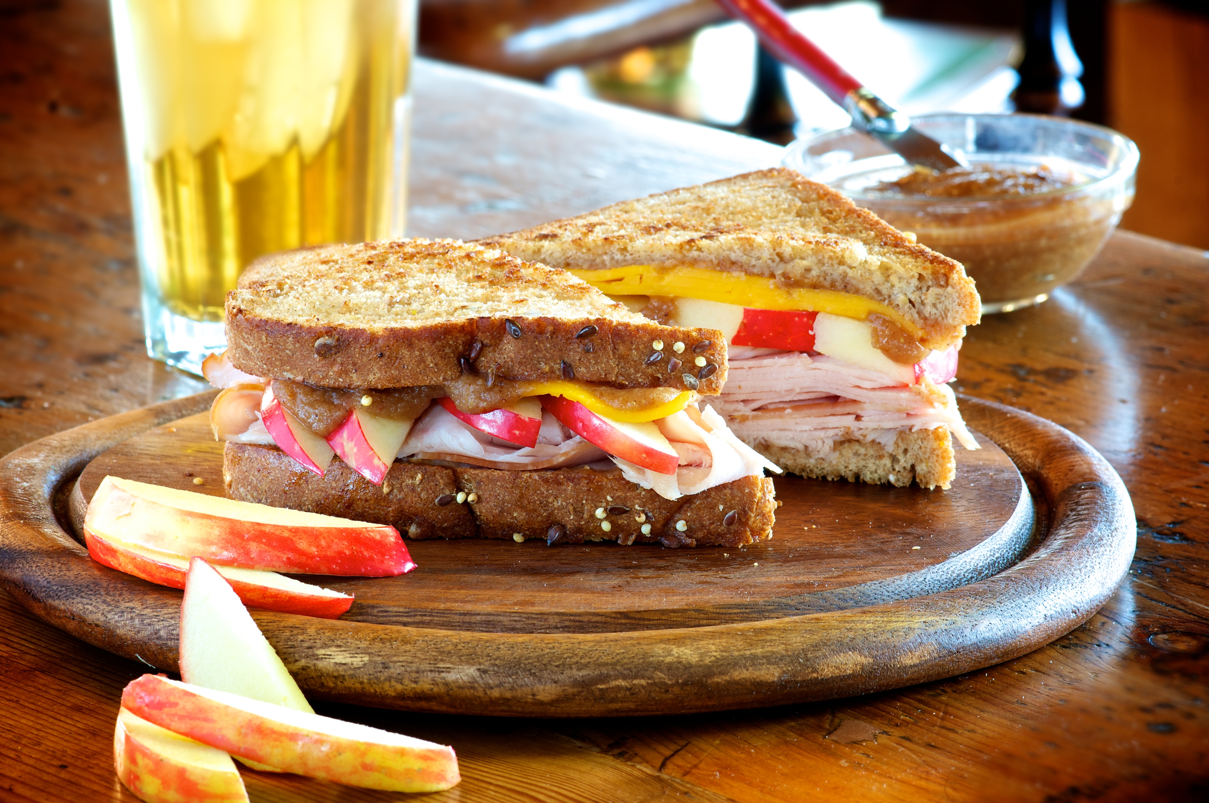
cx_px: 604
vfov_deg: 8.7
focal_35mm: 158
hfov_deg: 13.1
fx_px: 5283
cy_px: 402
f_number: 14
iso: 200
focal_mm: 105
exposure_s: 3
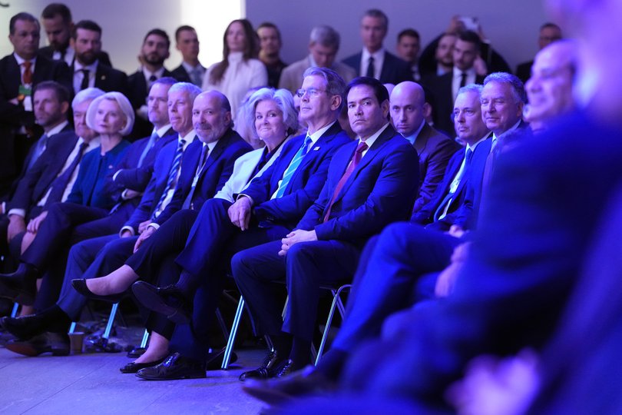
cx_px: 311
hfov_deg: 13.7
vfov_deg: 9.1
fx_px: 2591
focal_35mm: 150
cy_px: 208
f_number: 2.8
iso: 5000
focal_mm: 150
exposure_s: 1/160
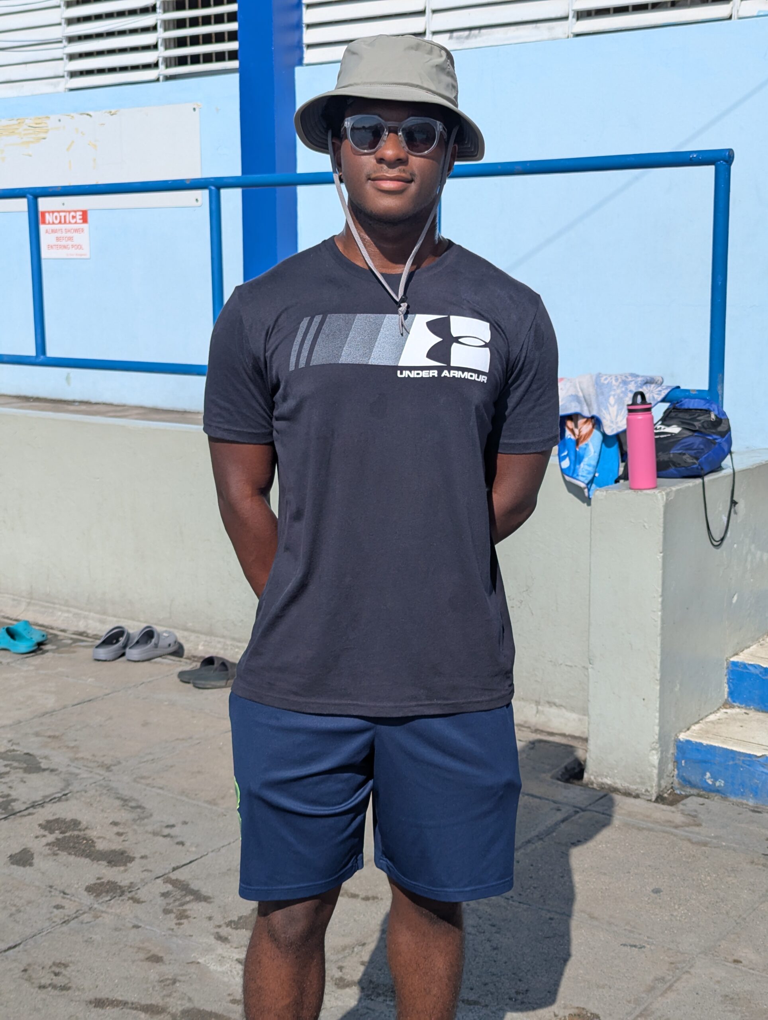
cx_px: 384
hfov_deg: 30.3
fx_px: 1416
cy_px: 510
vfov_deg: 39.6
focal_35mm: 48
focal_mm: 6.81
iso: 47
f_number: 1.85
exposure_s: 1/3802
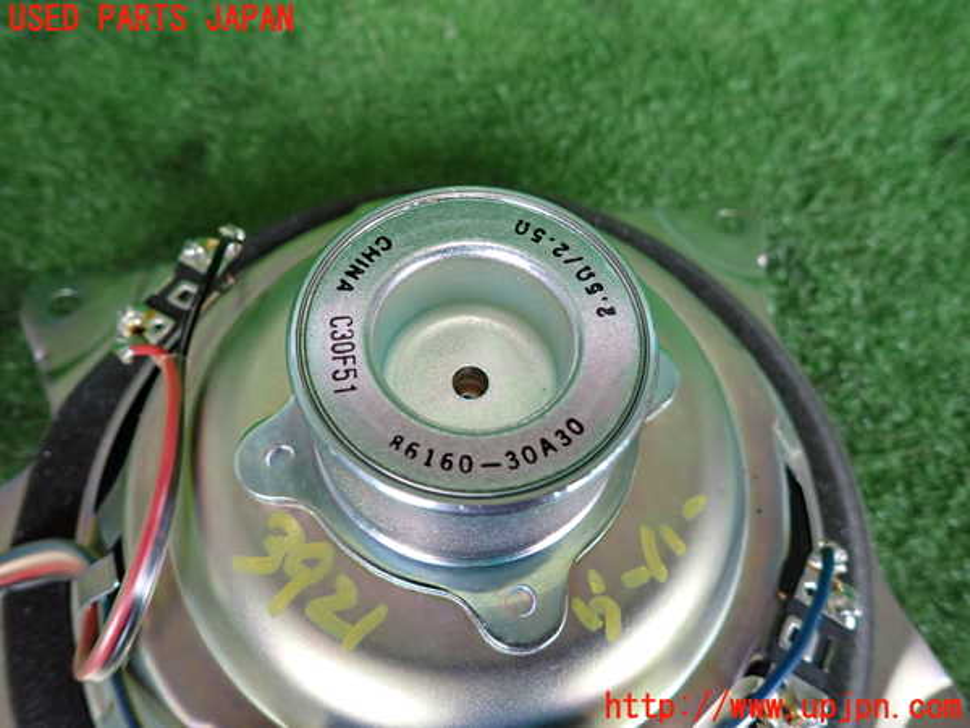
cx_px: 485
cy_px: 364
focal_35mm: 25
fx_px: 701
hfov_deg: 69.4
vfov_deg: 54.9
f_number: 2
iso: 500
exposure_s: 1/100
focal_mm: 4.5
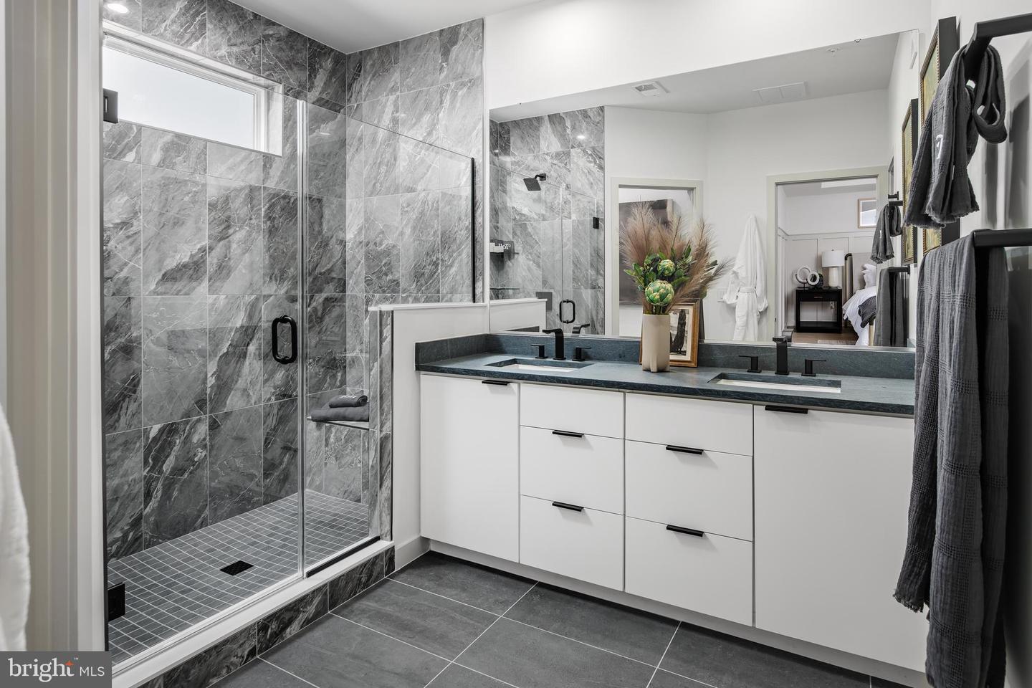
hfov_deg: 86.9
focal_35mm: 19
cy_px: 344
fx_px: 545
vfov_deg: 64.6
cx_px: 516
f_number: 9
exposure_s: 1/200
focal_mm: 19
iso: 125
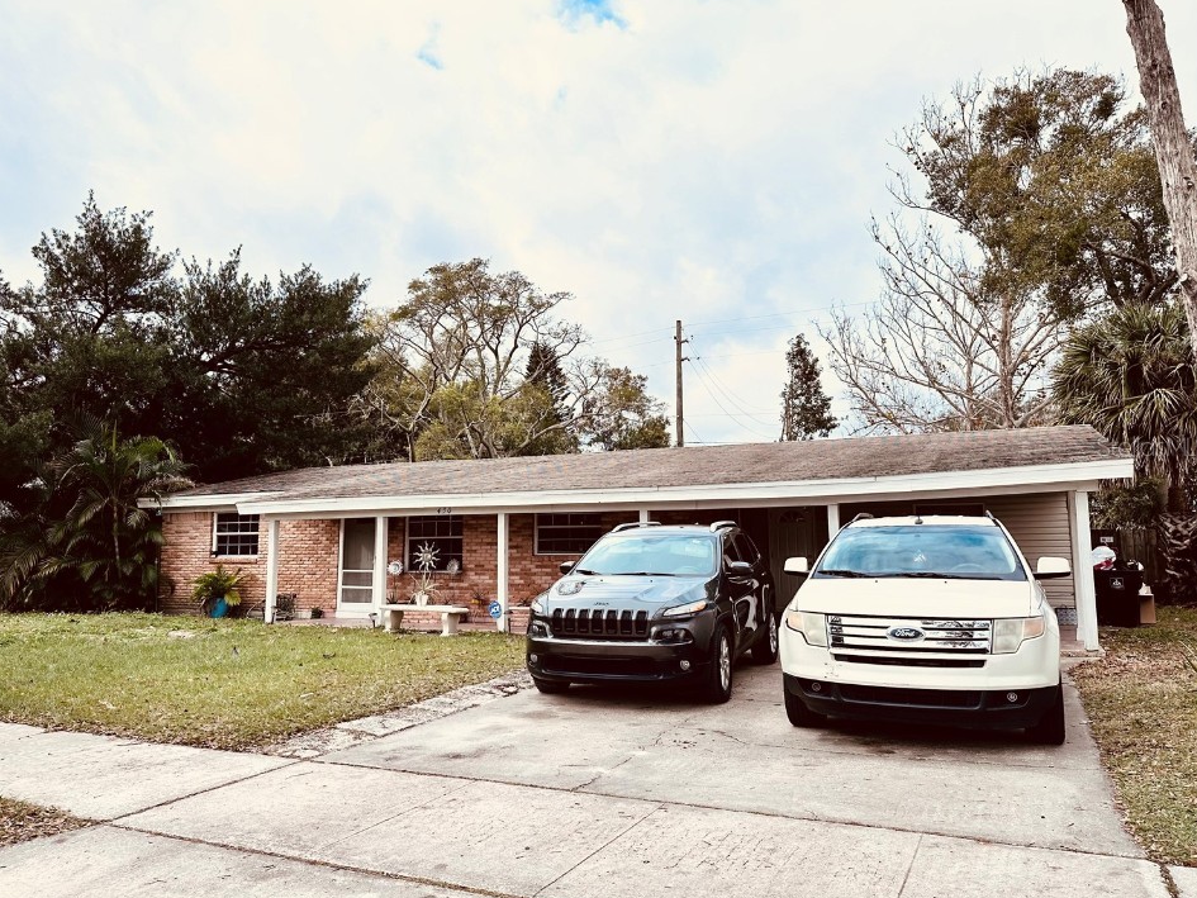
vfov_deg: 53.1
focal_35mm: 26
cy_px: 446
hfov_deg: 67.3
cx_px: 567
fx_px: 899
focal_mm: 6.86
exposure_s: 1/3058
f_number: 1.78
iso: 80
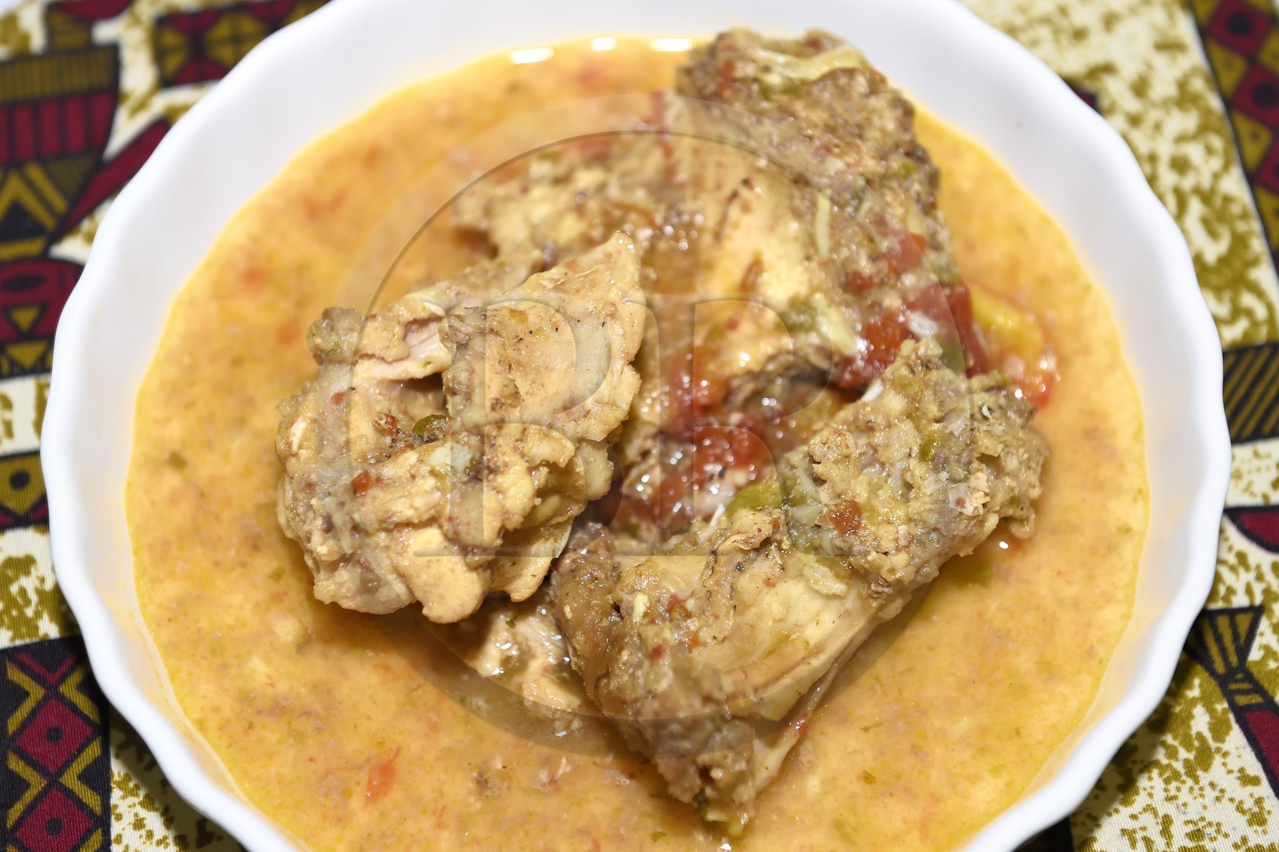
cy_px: 426
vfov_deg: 19.4
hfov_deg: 28.8
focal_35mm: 70
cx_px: 640
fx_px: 2486
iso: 3200
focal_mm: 70
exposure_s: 1/30
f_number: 5
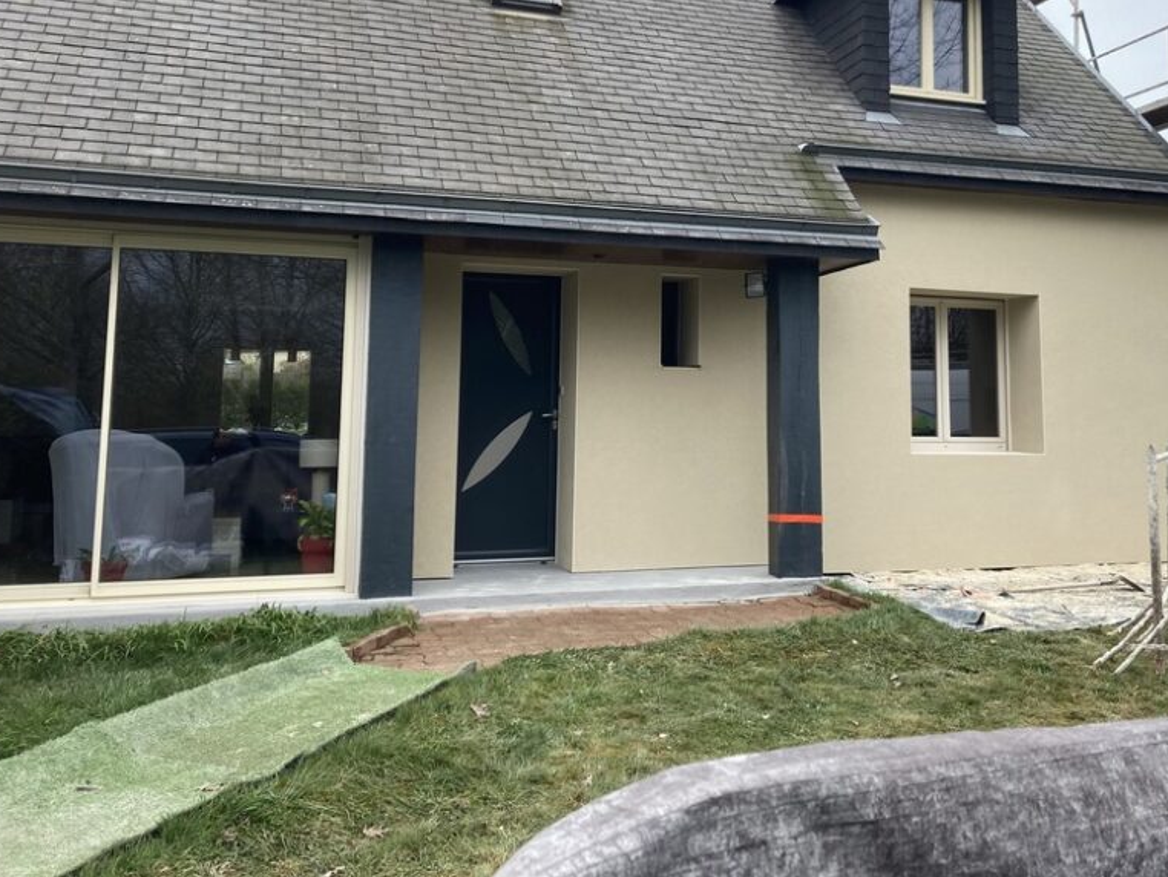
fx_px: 1215
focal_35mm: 36
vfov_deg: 39.3
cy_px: 315
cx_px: 730
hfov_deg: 50.8
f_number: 1.8
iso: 20
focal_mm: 3.99
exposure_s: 1/410
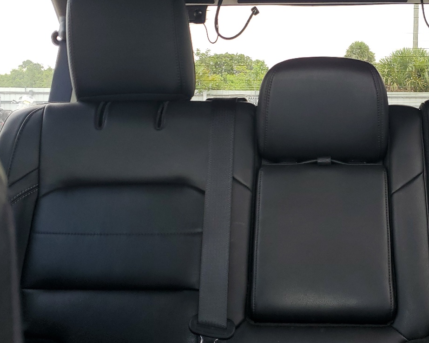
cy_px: 141
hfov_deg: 41.0
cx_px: 313
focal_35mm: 44
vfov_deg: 34.1
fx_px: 559
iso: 54
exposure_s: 1/120
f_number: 1.5
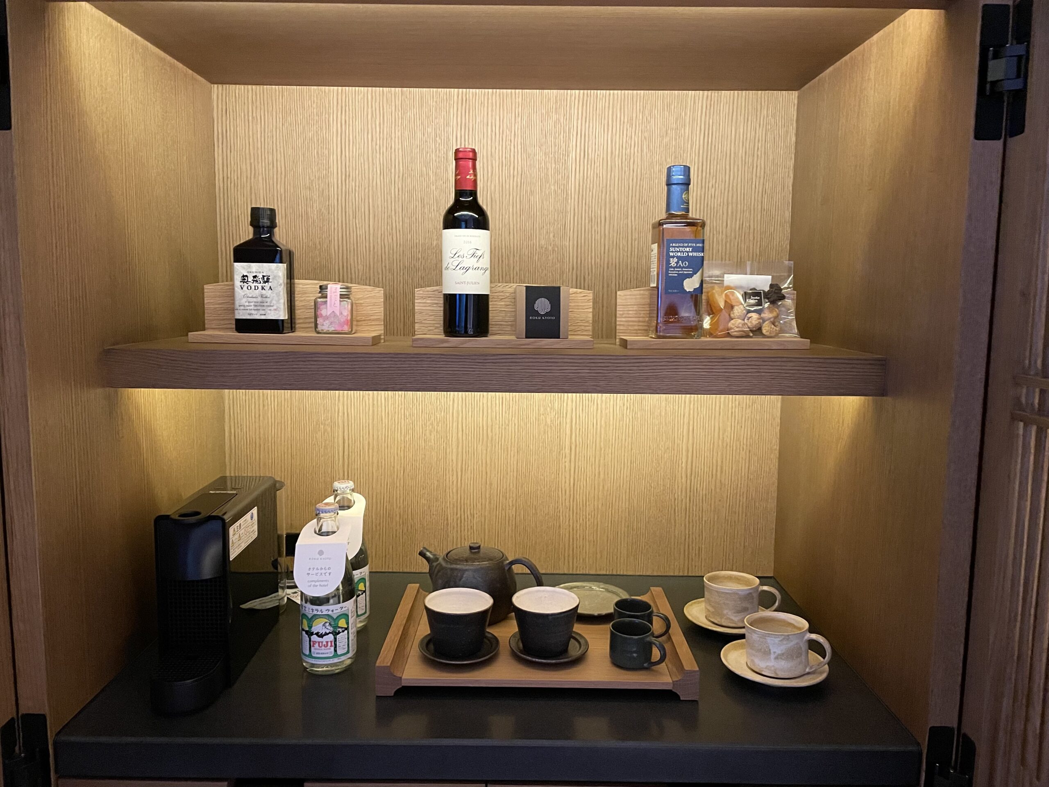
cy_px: 394
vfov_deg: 53.1
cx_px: 524
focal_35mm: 26
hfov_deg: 67.3
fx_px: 788
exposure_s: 1/34
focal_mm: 4.2
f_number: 1.6
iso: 640
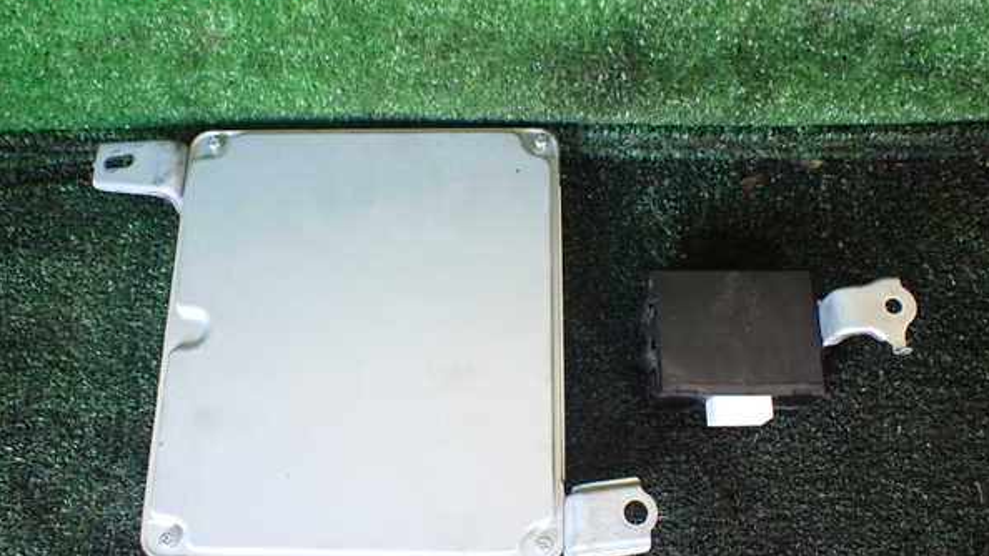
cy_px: 321
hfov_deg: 59.5
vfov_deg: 35.6
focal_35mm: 33
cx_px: 496
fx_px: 865
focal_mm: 5.4
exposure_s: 1/125
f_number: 2.3
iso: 800
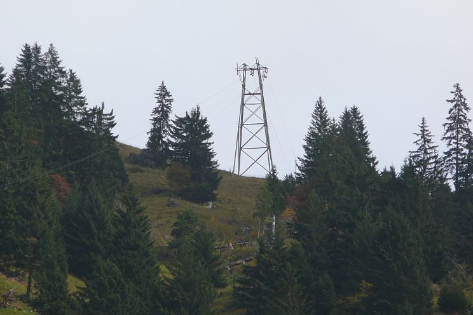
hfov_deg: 4.4
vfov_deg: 2.9
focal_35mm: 470
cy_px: 146
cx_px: 241
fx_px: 6175
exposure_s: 1/500
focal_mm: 88.8
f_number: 5.6
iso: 100
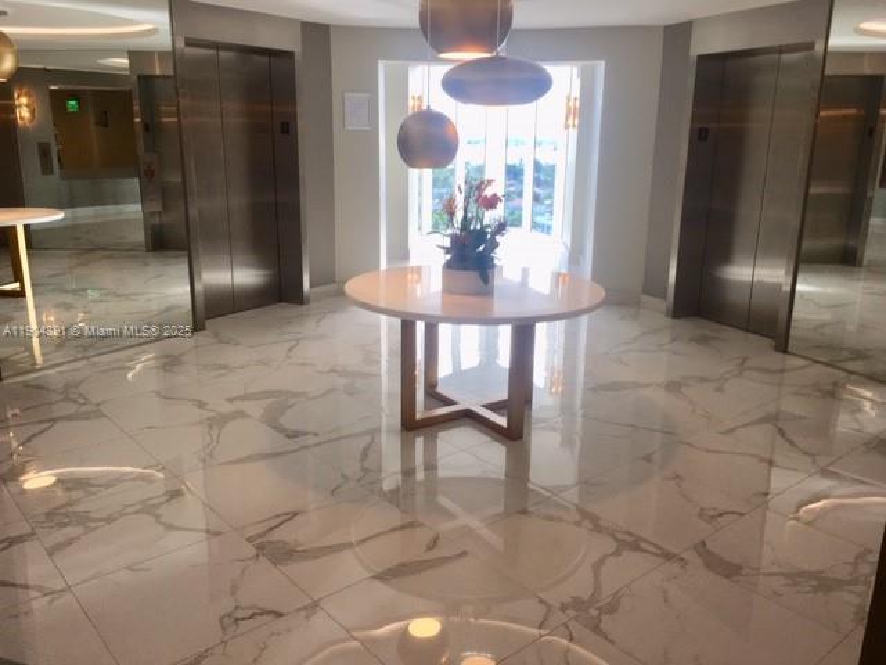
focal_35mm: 29
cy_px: 332
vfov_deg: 48.2
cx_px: 443
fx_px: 742
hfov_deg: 61.7
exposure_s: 1/60
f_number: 2.2
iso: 25
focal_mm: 4.15
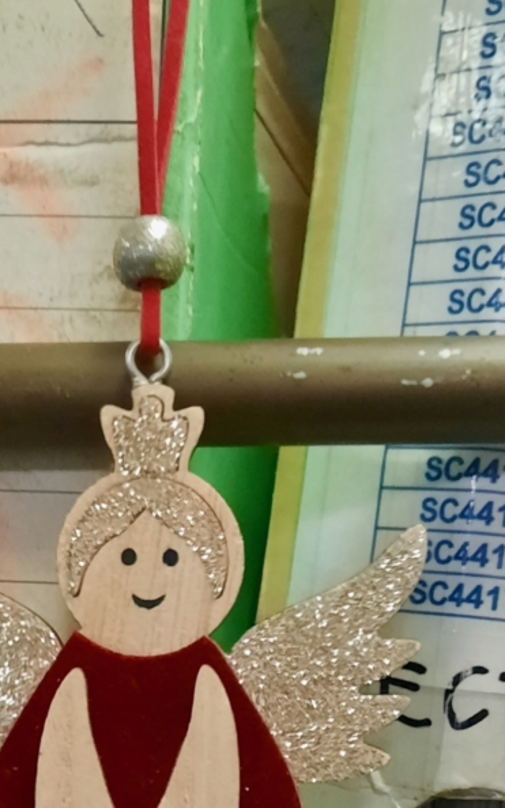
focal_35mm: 46
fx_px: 1013
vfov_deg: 40.8
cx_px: 144
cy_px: 695
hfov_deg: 27.7
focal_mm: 4.6
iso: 400
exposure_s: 1/33
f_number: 2
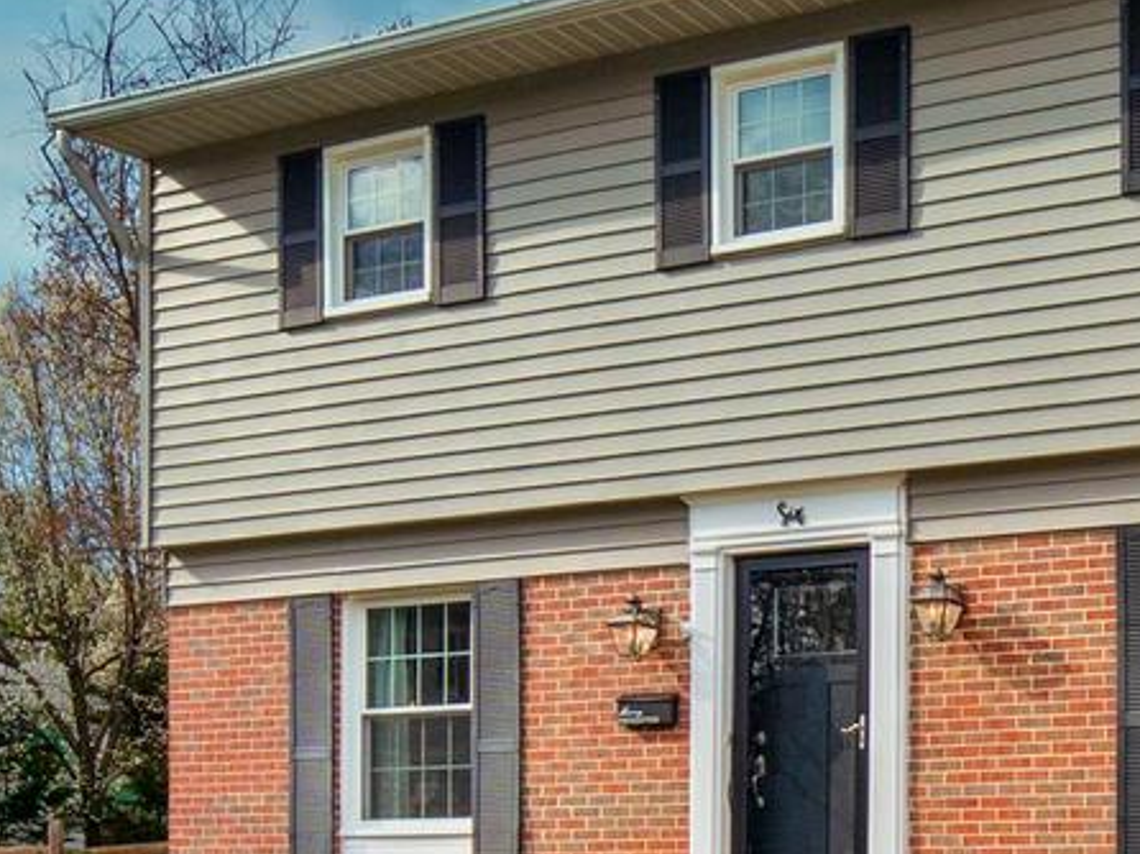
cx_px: 1089
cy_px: 423
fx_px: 1942
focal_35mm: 59
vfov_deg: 24.8
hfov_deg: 30.8
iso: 320
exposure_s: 1/320
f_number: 16
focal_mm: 19
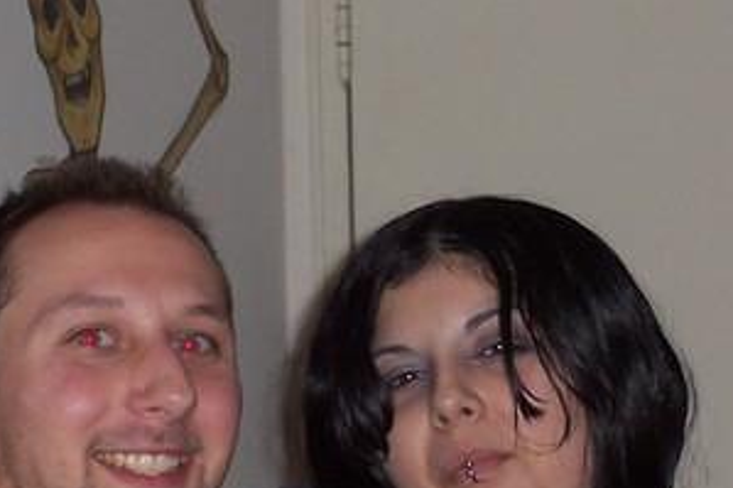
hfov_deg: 8.3
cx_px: 302
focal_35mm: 247
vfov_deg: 5.6
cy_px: 309
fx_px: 5026
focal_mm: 16.8
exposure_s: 1/90
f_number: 4.8
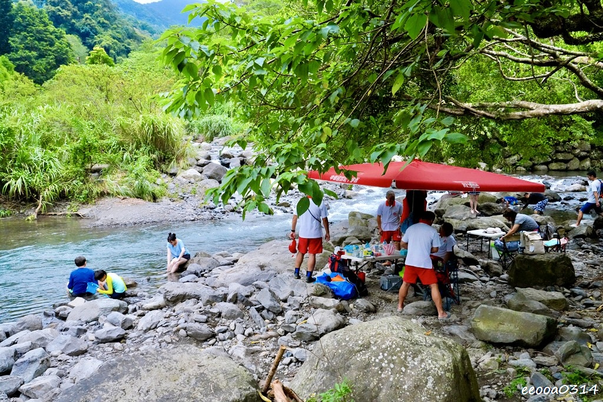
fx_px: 486
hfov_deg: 63.7
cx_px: 302
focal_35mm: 29
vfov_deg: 45.0
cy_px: 201
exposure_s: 1/800
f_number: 8
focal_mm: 29
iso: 6400
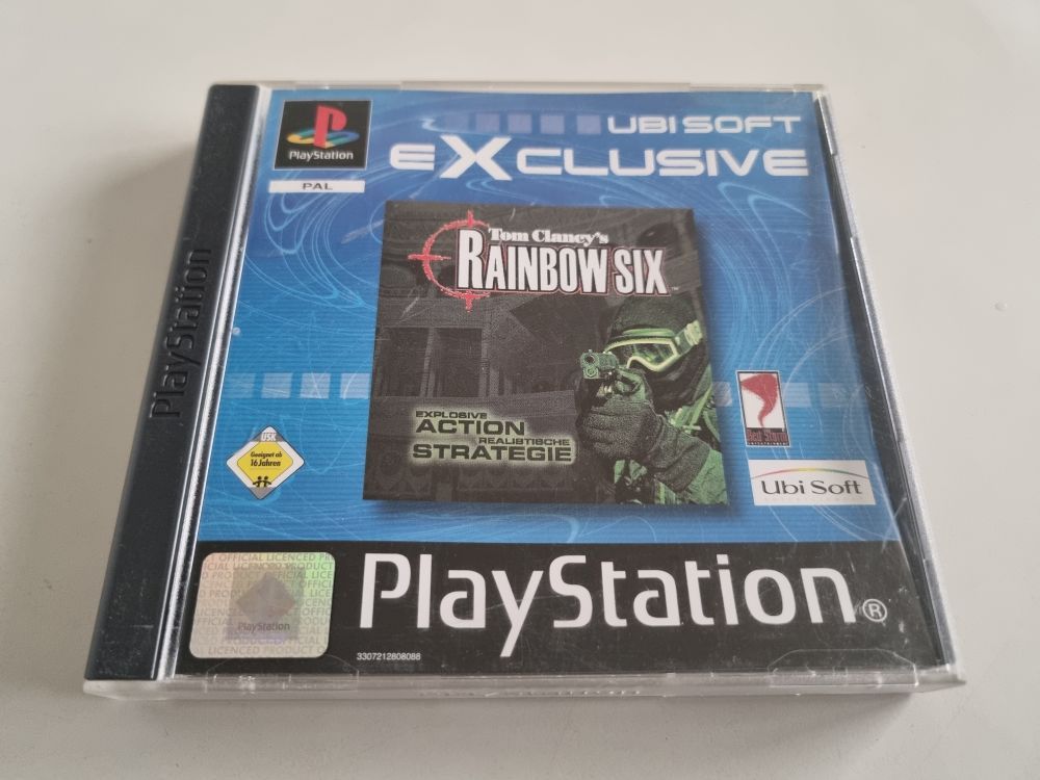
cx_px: 520
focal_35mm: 26
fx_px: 781
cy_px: 390
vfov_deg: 53.1
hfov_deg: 67.3
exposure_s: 1/50
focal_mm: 5.4
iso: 640
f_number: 1.8
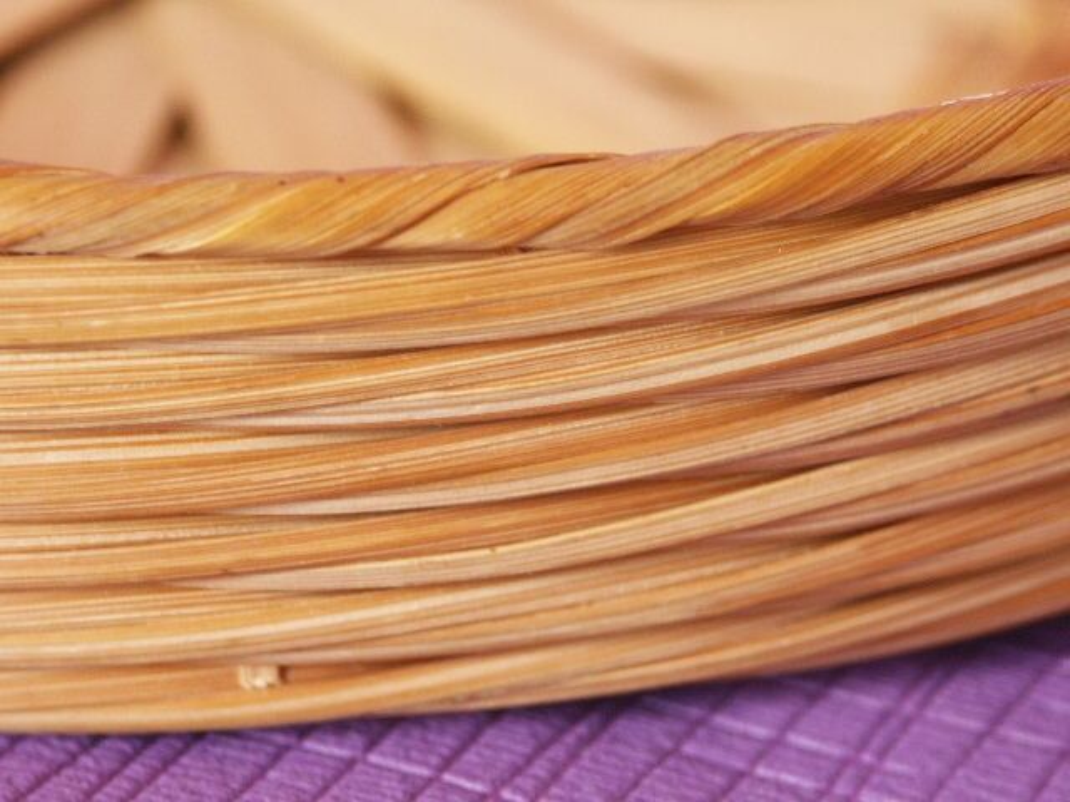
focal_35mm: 200
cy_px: 401
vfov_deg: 7.4
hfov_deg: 9.9
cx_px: 535
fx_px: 6182
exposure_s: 1/8
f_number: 3.5
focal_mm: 50.69
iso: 64
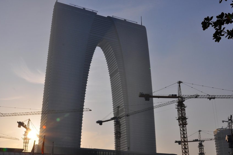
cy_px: 80
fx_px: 255
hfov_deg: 49.0
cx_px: 119
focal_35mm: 40
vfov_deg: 33.7
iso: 200
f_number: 13
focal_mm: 25
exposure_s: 1/500
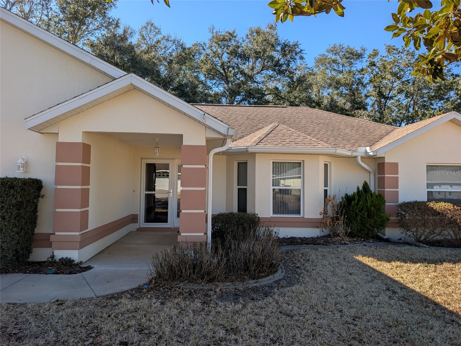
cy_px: 173
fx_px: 320
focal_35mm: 24
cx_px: 230
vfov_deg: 56.8
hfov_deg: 71.6
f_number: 1.68
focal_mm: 6.9
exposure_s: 1/529
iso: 21
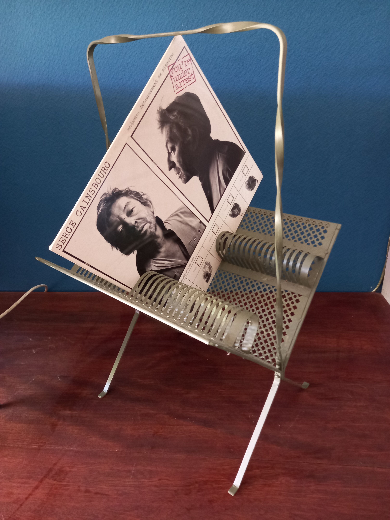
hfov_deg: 54.9
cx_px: 195
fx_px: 376
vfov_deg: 69.4
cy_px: 260
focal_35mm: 25
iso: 800
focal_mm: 4.6
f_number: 2
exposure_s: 1/20
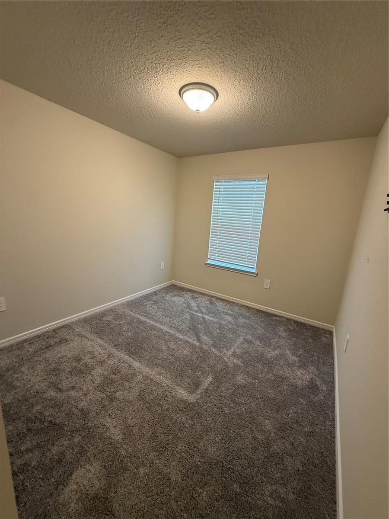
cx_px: 194
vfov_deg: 102.1
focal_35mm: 14
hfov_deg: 85.7
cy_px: 260
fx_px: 210
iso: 200
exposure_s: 1/60
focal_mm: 2.22
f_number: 2.2
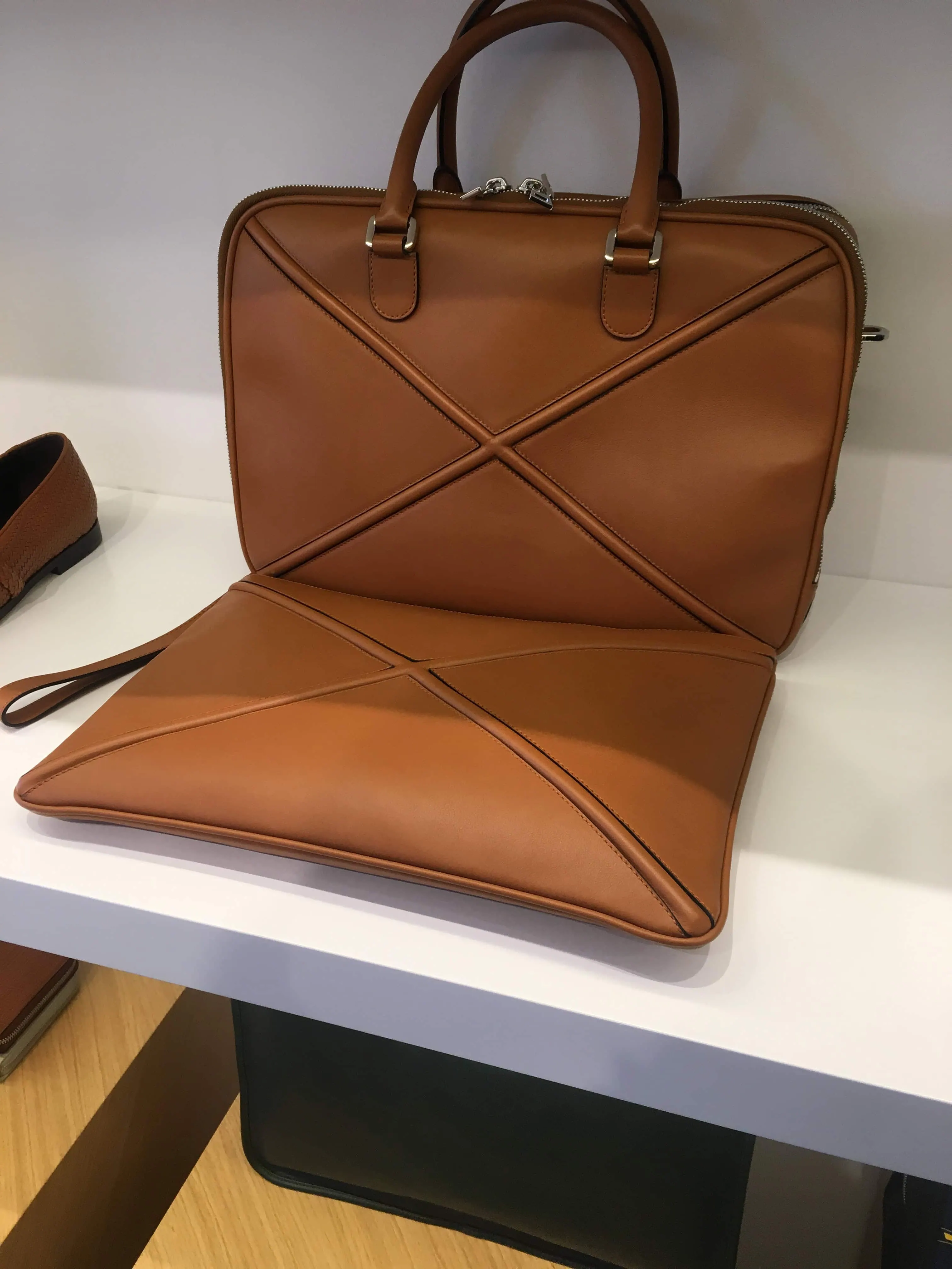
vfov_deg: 61.7
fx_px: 1063
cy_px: 634
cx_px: 476
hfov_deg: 48.2
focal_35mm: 29
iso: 25
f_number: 2.2
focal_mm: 4.2
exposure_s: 1/30
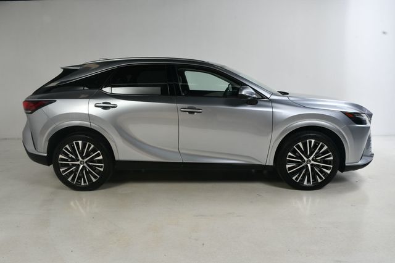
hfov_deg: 67.4
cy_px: 132
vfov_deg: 47.9
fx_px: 296
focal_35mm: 27
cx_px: 198
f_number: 14
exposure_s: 1/160
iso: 100
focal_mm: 18
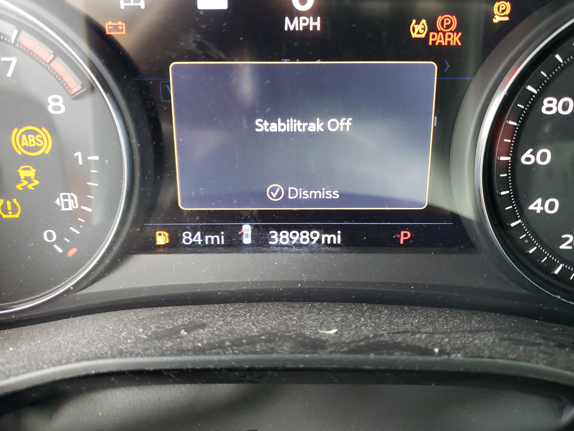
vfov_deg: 49.7
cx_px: 294
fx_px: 464
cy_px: 213
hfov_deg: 63.4
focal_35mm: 28
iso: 227
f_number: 1.5
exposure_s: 1/50
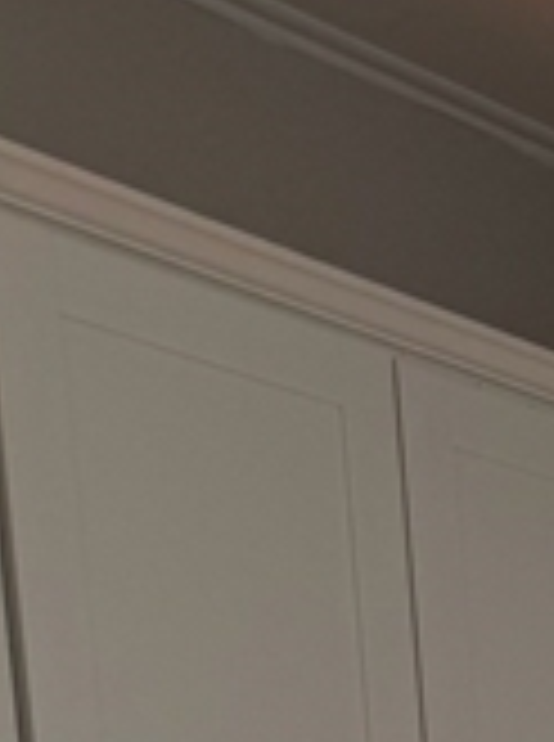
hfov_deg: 11.3
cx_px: 1266
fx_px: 2399
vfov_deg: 13.7
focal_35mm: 112
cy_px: 1677
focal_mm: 6.76
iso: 80
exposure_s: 1/1230
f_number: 1.78
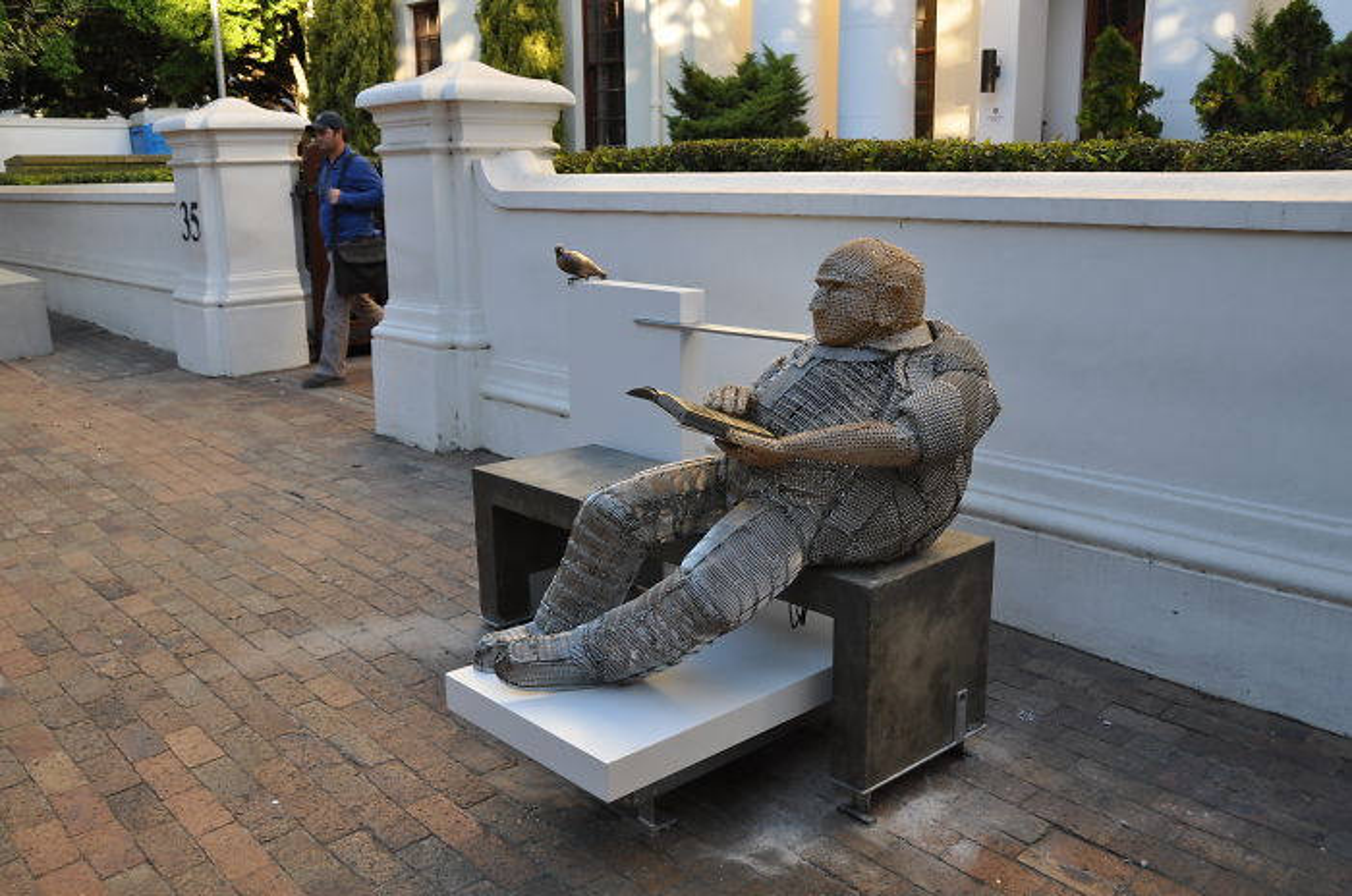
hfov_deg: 62.0
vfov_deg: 43.4
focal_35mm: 30
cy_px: 448
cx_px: 676
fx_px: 1125
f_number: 5.6
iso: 280
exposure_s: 1/125
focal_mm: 20
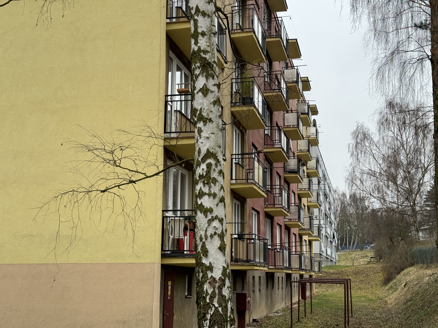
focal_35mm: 48
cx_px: 219
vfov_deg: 30.3
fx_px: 607
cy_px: 164
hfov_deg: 39.7
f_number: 1.78
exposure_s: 1/609
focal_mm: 6.86
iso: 64
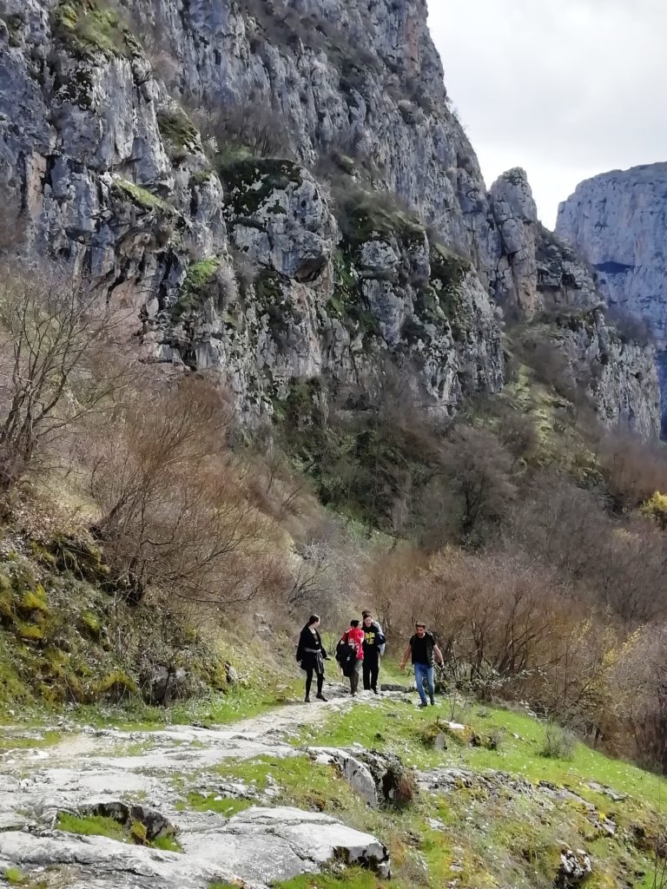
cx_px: 334
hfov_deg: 32.9
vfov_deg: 42.9
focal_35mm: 44
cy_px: 444
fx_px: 1130
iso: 50
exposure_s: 1/637
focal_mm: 3.46
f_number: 2.2
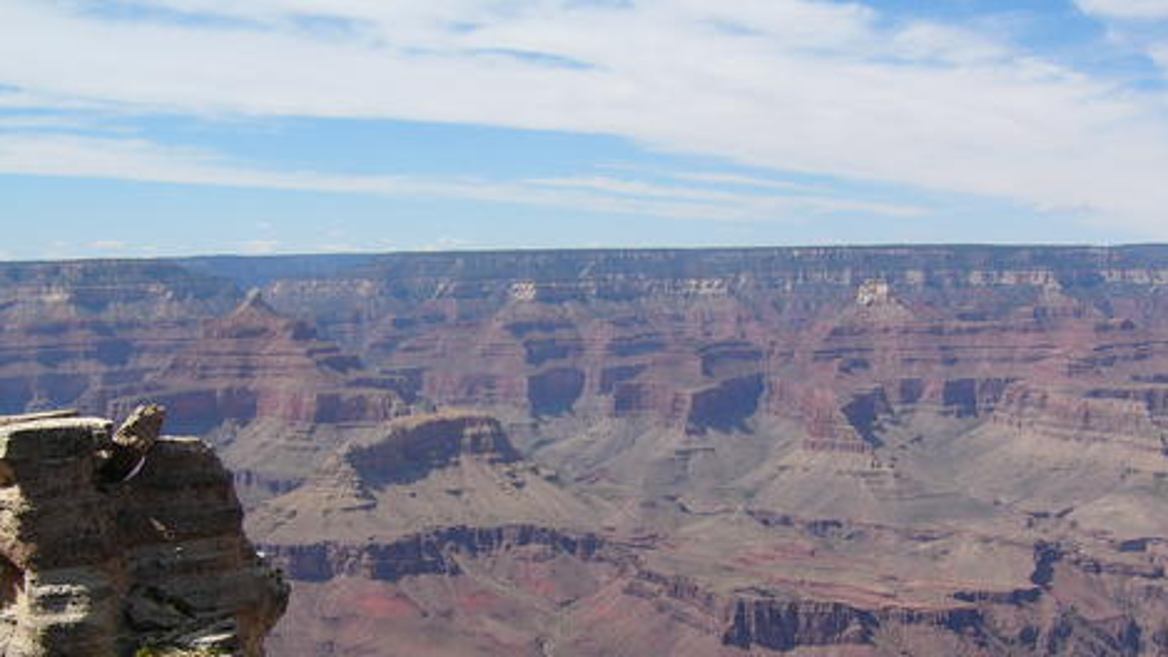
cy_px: 458
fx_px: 1611
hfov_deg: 39.8
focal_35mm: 52
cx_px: 555
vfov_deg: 22.9
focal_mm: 5.8
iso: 50
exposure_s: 1/200
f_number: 8
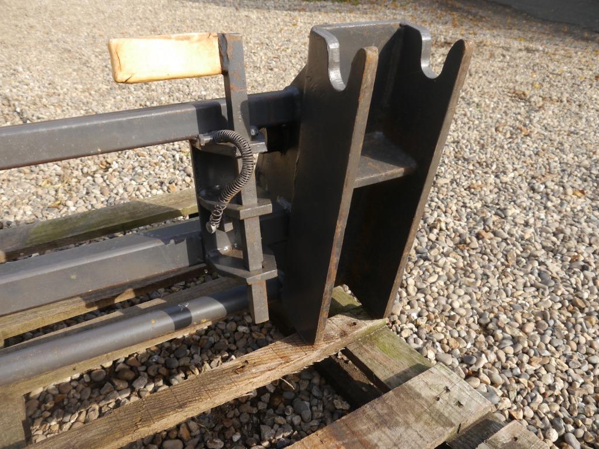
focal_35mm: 28
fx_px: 485
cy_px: 224
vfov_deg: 49.7
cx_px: 300
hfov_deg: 63.4
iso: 160
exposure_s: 1/250
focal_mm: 14
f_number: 5.6
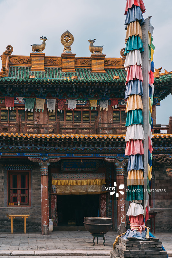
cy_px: 129
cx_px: 86
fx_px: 243
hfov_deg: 38.9
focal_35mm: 34
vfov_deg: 55.8
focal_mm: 34
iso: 100
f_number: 7.1
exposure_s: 1/125
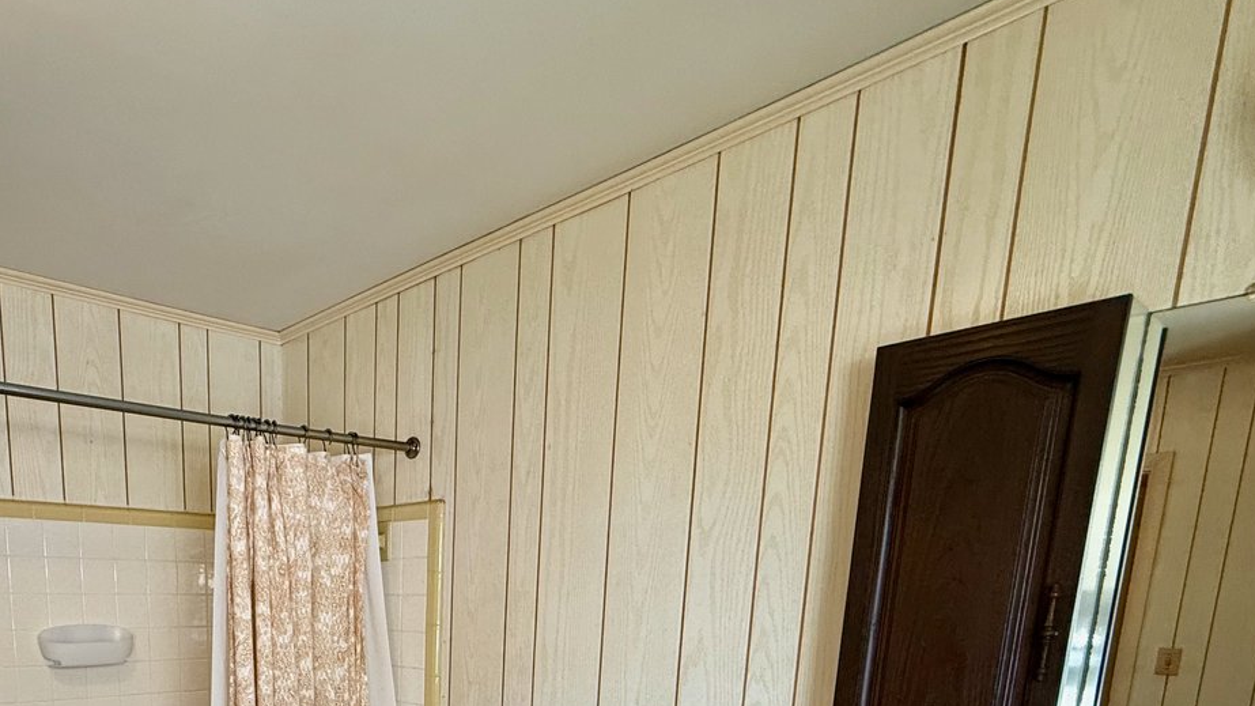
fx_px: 832
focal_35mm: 25
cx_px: 343
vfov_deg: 38.9
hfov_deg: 70.0
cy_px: 754
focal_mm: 2.22
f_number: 2.2
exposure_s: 1/60
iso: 200
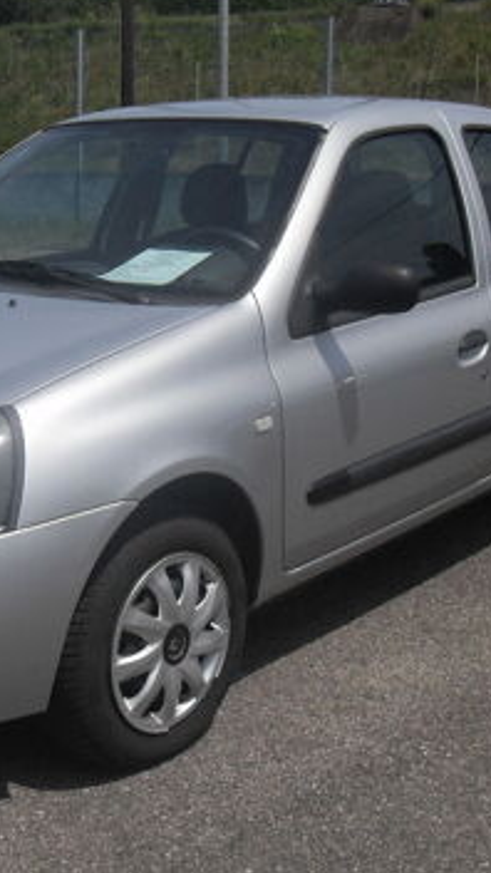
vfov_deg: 37.8
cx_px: 109
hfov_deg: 21.6
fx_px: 1273
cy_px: 429
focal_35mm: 55
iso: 80
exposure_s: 1/250
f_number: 8.9
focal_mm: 6.3
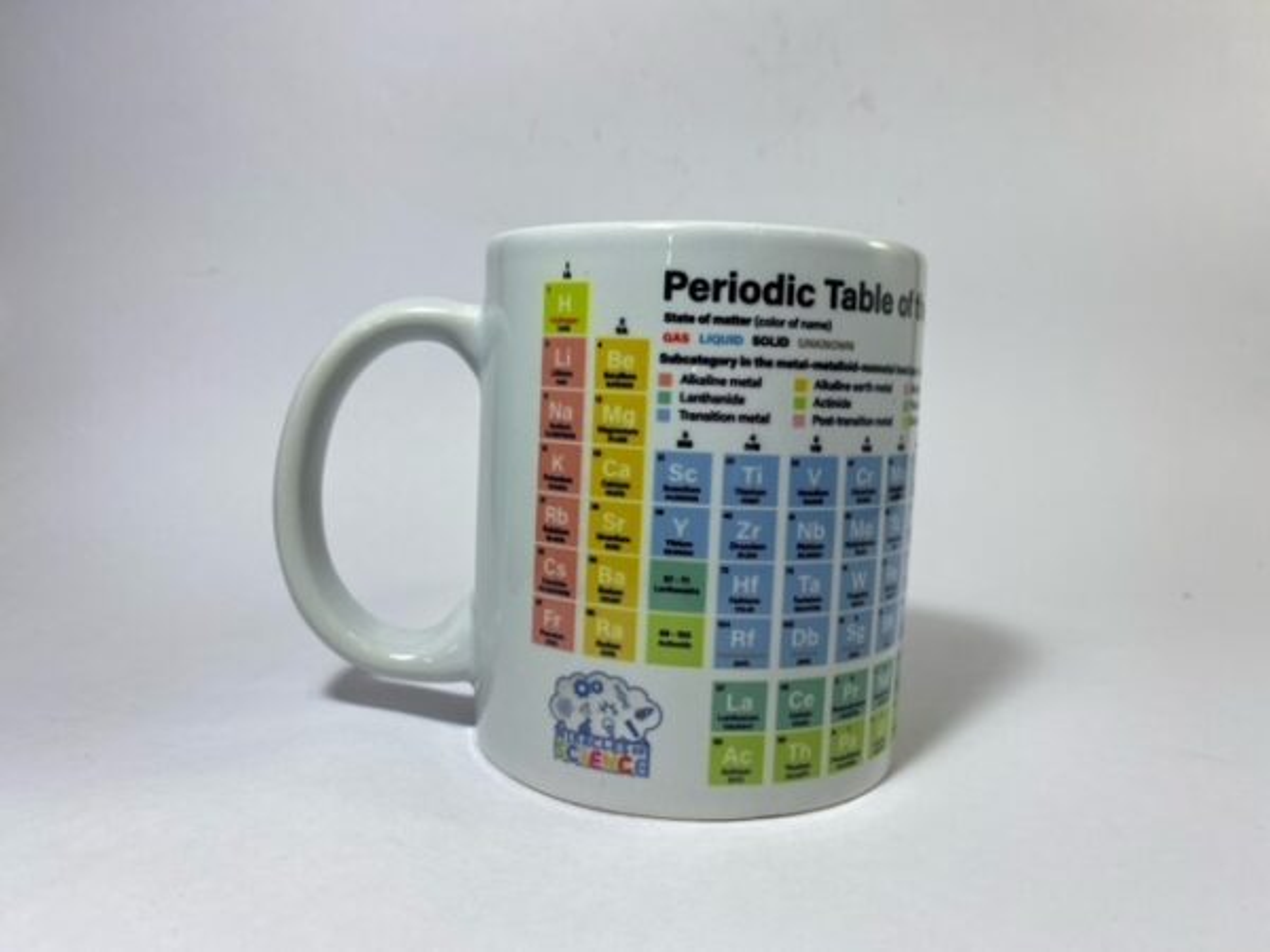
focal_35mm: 26
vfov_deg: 53.1
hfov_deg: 67.3
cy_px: 476
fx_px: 954
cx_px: 635
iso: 32
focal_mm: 4.25
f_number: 1.8
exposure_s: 1/100
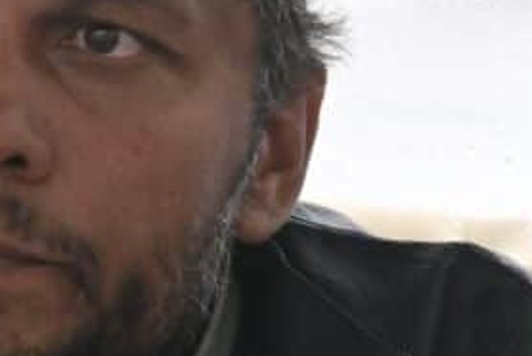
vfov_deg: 1.7
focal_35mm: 828
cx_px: 31
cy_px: 161
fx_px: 12249
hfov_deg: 2.5
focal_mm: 200
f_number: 14
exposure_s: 1/800
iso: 6400
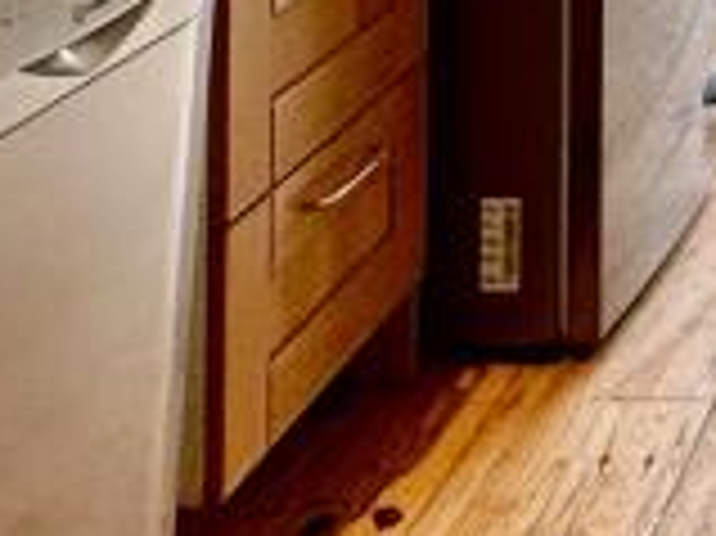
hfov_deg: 17.9
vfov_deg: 13.3
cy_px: -635
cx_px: 1243
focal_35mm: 90
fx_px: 1860
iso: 125
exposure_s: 1/100
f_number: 2.2
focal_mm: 2.22
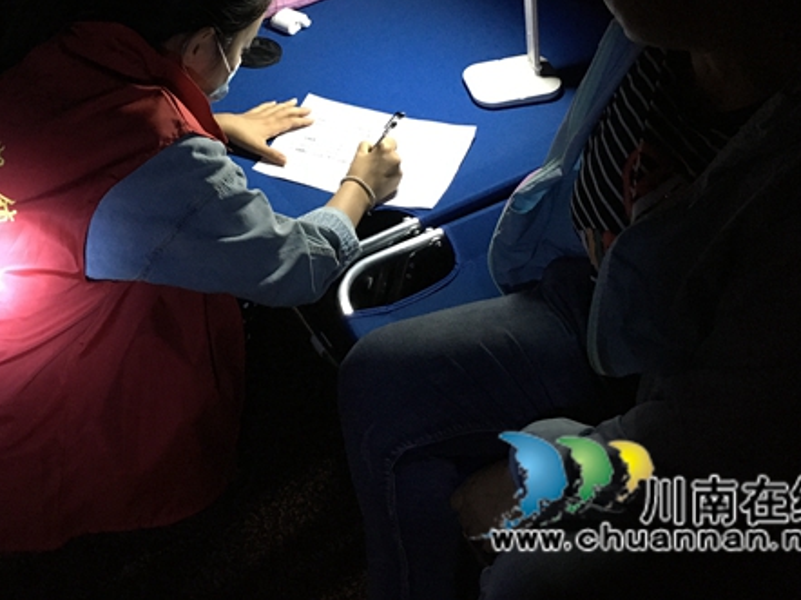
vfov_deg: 33.8
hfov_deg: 44.5
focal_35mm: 42
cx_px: 308
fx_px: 971
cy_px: 174
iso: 500
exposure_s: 1/17
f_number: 2.2
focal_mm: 4.15
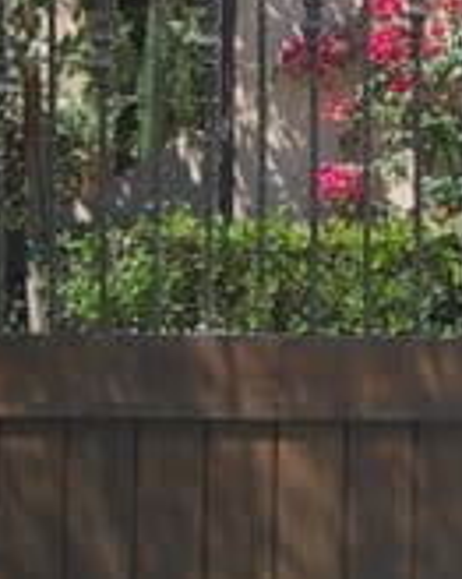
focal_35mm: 277
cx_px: 758
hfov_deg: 5.5
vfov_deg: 7.0
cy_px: 372
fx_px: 4739
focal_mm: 42
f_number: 8
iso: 200
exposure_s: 1/250
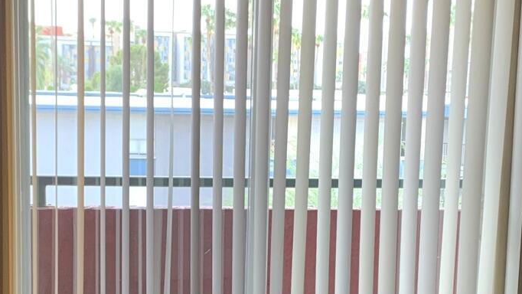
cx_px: 253
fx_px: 1177
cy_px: 267
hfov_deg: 25.0
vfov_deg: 14.1
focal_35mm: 85
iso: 100
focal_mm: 4.25
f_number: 1.8
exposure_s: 1/120
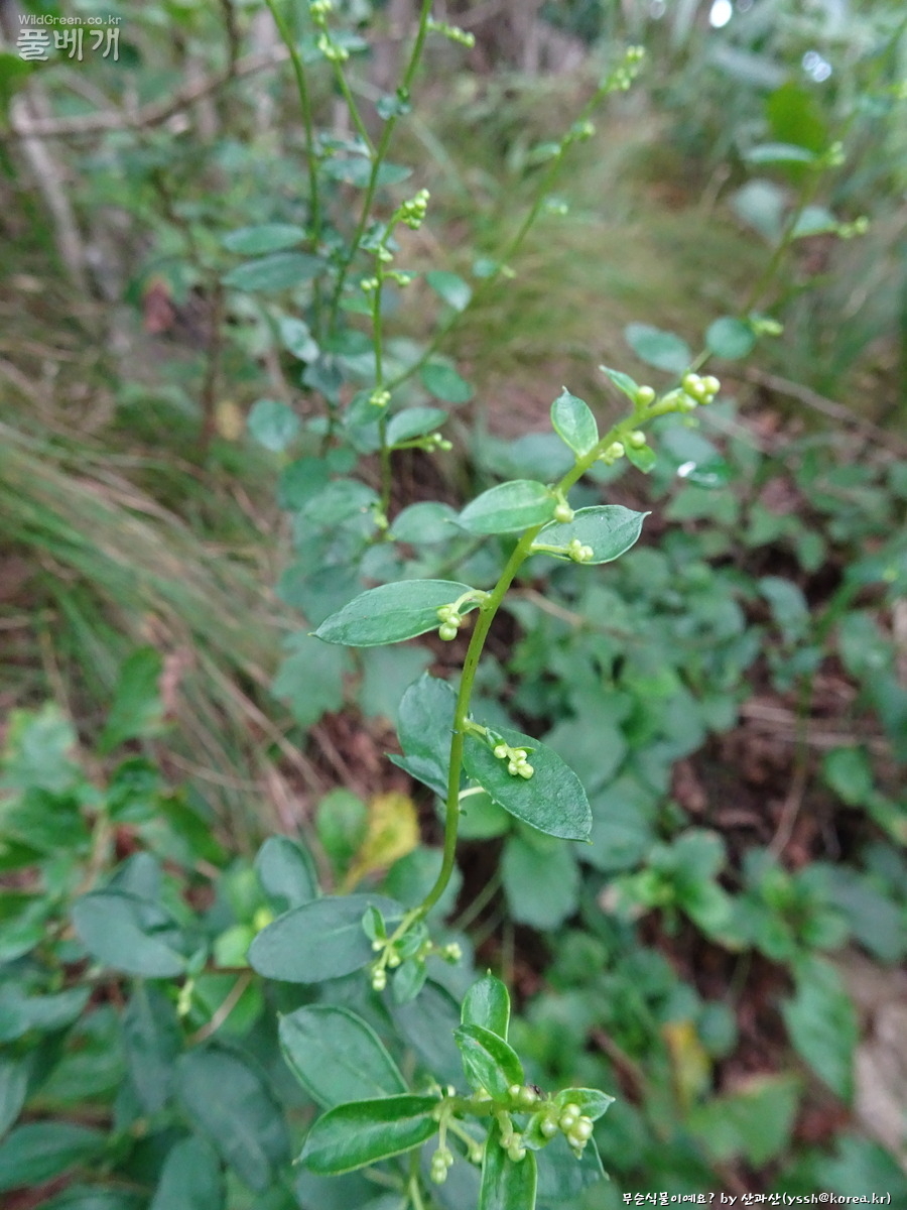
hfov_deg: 56.8
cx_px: 454
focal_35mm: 24
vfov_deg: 71.6
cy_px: 605
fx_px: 838
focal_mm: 4.1
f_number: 3.5
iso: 640
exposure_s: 1/250
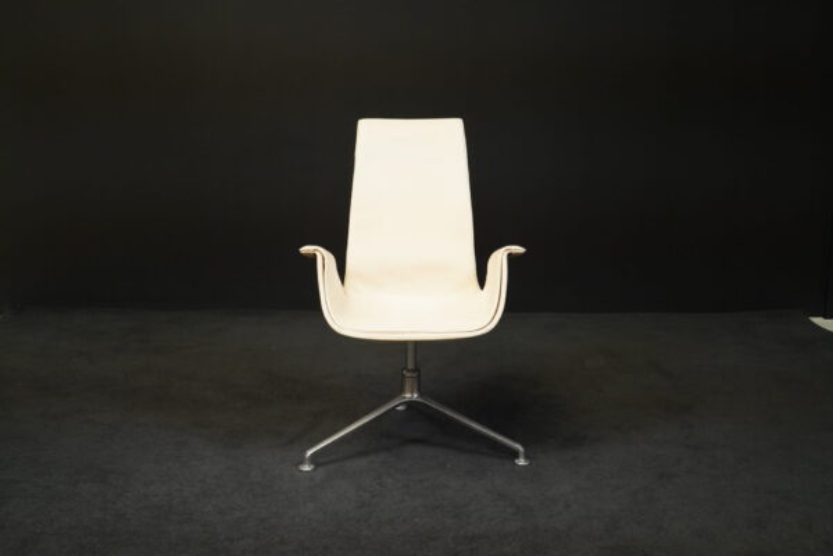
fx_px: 972
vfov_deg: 31.9
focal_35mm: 42
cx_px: 416
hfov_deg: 46.4
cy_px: 278
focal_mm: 42
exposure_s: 1/320
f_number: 7.1
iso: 5000
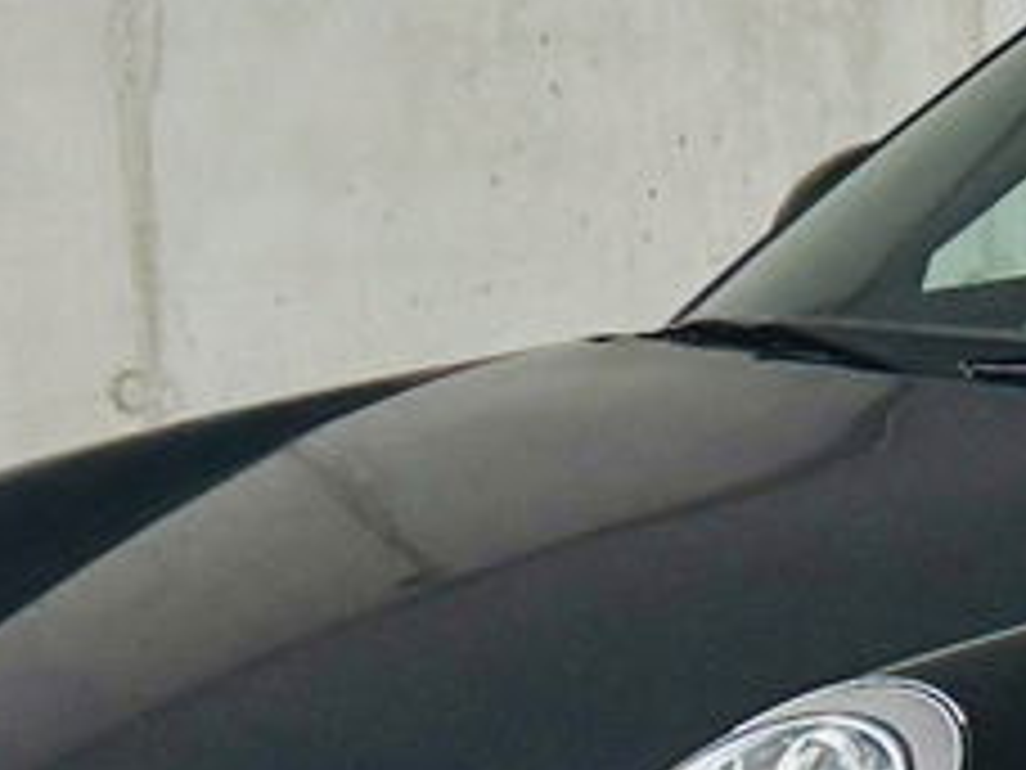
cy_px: 387
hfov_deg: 16.8
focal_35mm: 108
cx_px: 1462
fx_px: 3201
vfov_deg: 13.7
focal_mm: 6.76
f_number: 1.78
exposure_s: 1/100
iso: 200
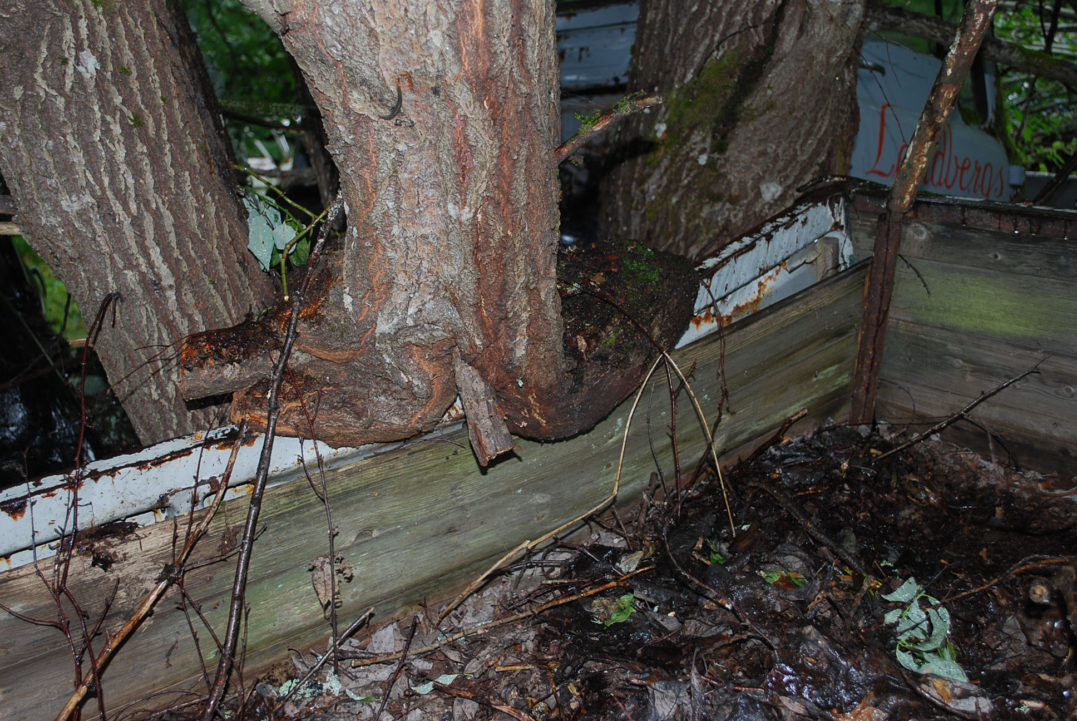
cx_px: 538
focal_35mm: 45
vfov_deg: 29.9
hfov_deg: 43.6
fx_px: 1348
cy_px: 360
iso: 200
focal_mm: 30
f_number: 4.8
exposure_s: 1/60
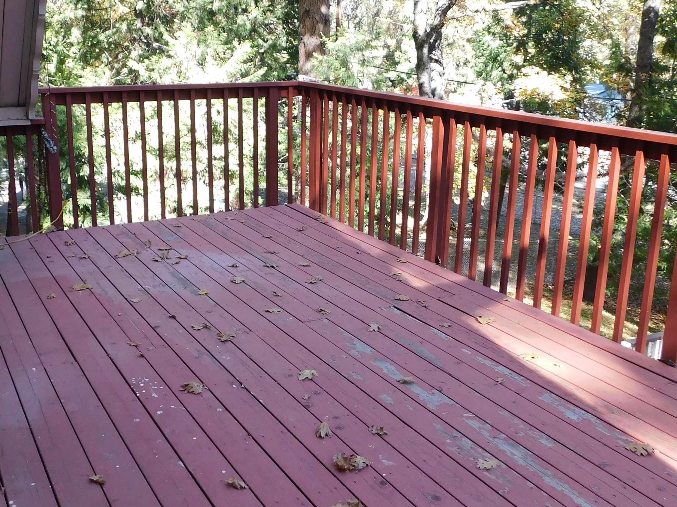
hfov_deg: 47.8
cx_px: 304
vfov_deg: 36.7
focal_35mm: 39
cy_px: 209
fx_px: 763
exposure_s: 1/100
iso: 125
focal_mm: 4
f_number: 3
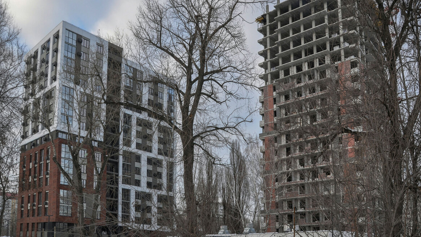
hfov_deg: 66.1
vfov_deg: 40.2
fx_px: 324
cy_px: 119
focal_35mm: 29
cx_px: 214
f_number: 6.3
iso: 200
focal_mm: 18
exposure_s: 1/160
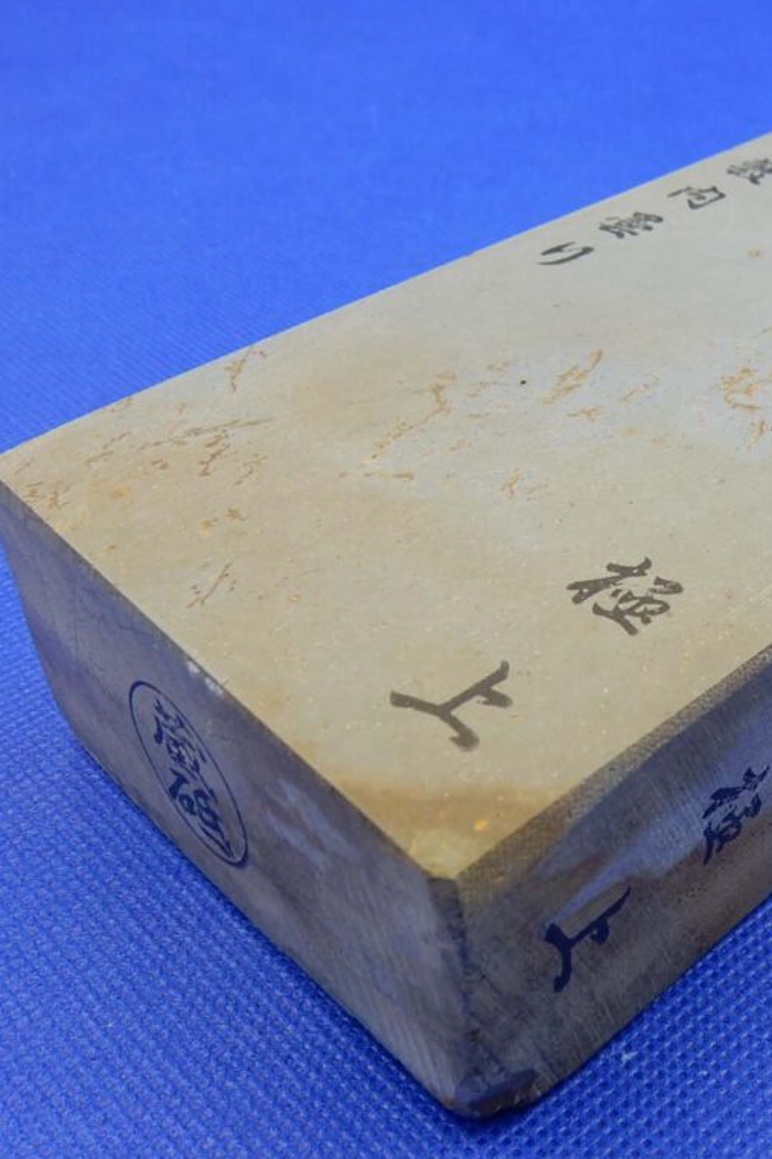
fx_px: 1352
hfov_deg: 30.5
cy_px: 577
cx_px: 687
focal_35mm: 42
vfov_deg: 46.4
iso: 125
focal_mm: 5.4
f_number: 4
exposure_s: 1/50
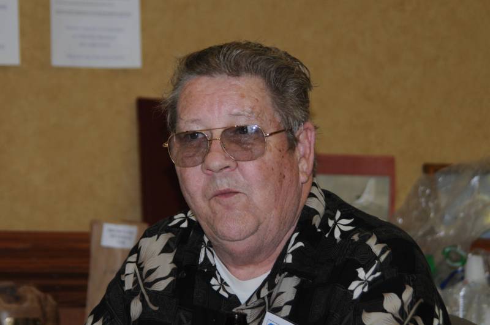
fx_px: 2243
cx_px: 245
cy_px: 162
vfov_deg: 8.3
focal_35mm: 165
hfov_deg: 12.5
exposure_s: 1/60
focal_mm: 110
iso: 400
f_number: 5.6
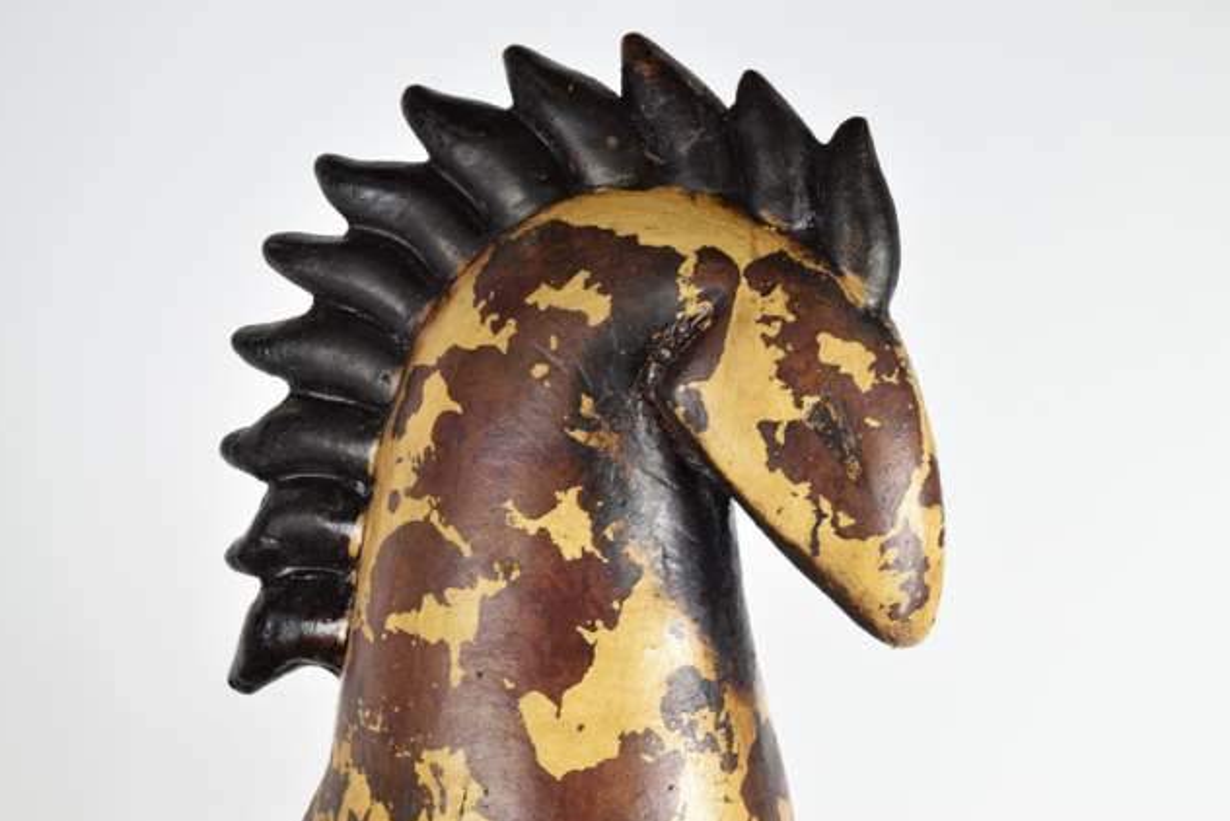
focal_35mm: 84
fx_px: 2854
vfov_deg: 16.4
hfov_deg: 24.3
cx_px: 613
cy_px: 411
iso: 800
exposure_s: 1/125
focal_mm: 55
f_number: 8
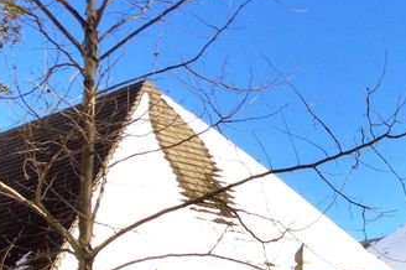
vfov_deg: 16.8
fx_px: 901
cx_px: 355
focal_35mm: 80
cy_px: 240
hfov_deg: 24.7
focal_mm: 4.28
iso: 50
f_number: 2.4
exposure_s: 1/1255
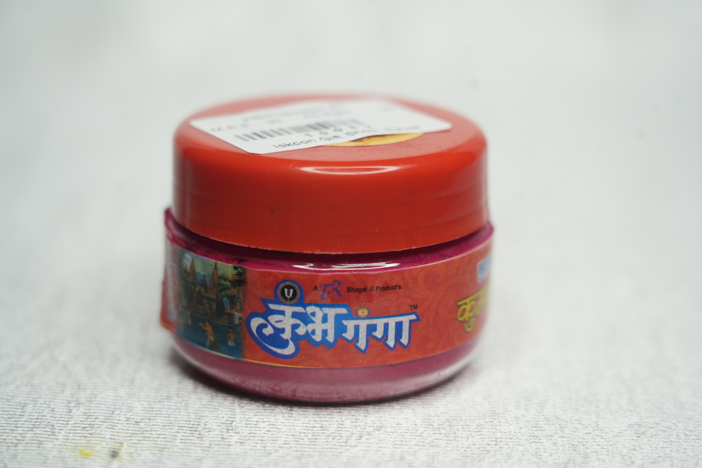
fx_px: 2047
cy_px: 234
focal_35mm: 105
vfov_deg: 13.0
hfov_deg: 19.5
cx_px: 351
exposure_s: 1/100
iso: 320
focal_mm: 105
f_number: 5.6
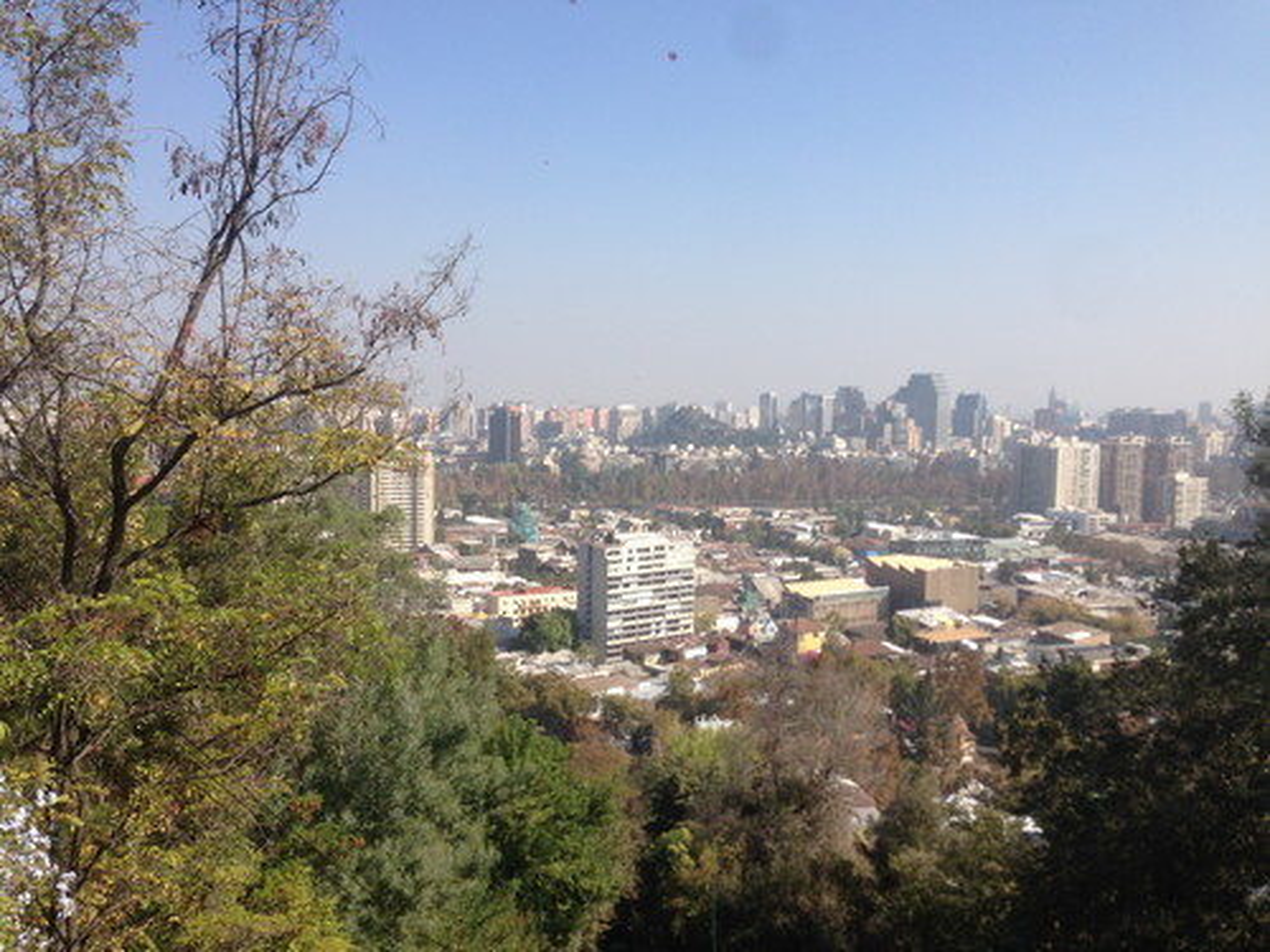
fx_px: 1211
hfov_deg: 55.4
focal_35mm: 33
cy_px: 476
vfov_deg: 42.9
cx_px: 635
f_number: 2.4
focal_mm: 4.12
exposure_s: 1/1085
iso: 50
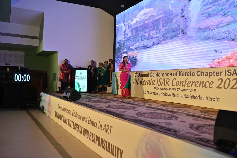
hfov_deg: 54.4
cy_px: 79
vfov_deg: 37.8
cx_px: 118
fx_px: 230
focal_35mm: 35
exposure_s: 1/400
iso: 1250
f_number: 2.2
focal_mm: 35
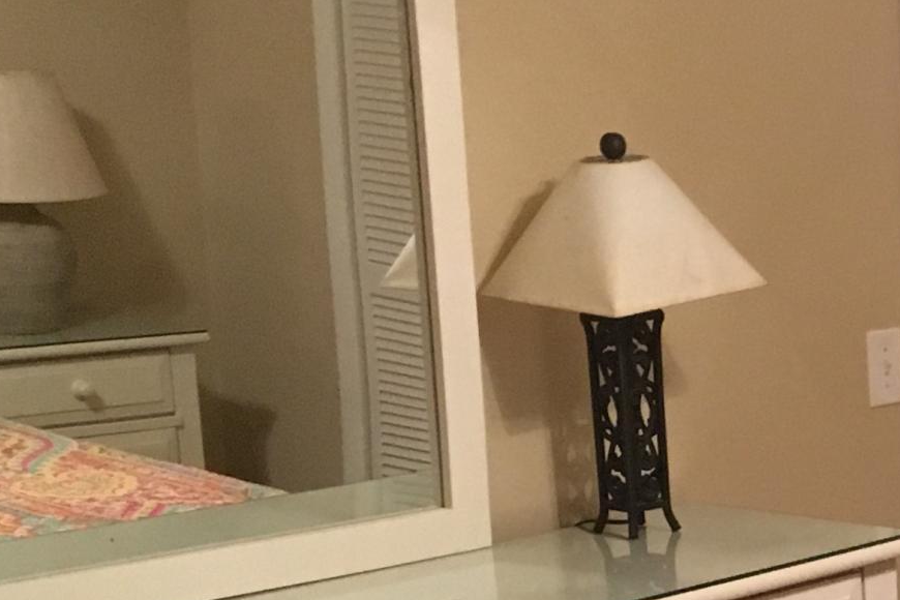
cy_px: 664
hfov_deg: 18.0
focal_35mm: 104
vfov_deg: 12.9
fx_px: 2600
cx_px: 1258
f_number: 2.2
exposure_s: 1/20
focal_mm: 4.15
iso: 200
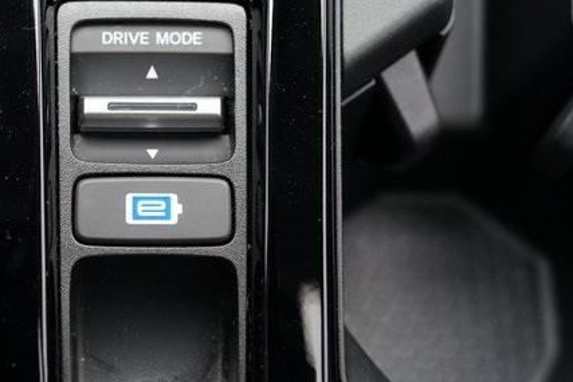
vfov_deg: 21.5
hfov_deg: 31.4
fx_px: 1003
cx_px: 156
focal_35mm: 63
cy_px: 133
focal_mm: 42
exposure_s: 1/60
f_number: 4
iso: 1250
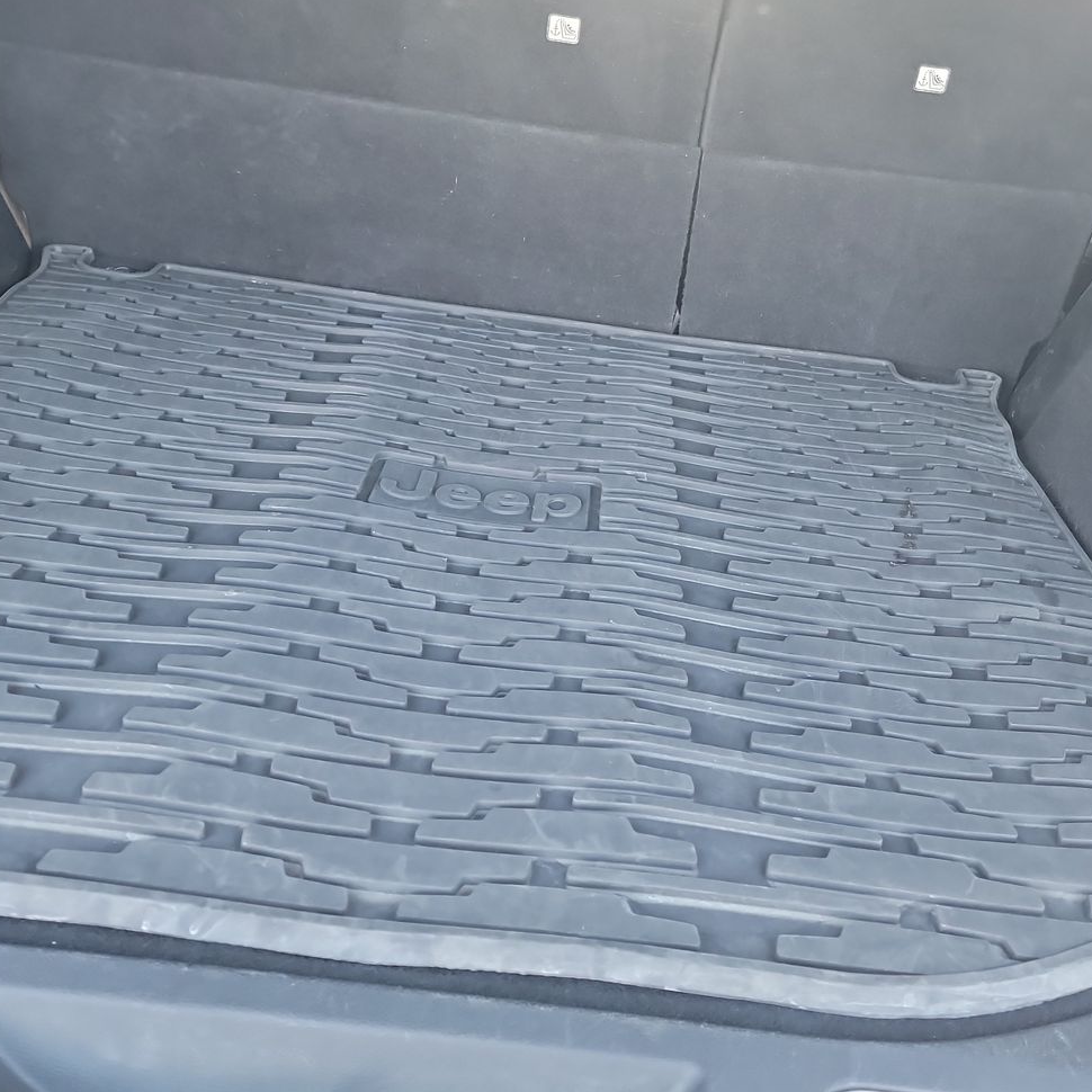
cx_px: 621
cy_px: 418
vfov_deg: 46.8
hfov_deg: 47.1
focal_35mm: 35
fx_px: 1249
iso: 534
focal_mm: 6.7
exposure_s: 1/59
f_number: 1.8
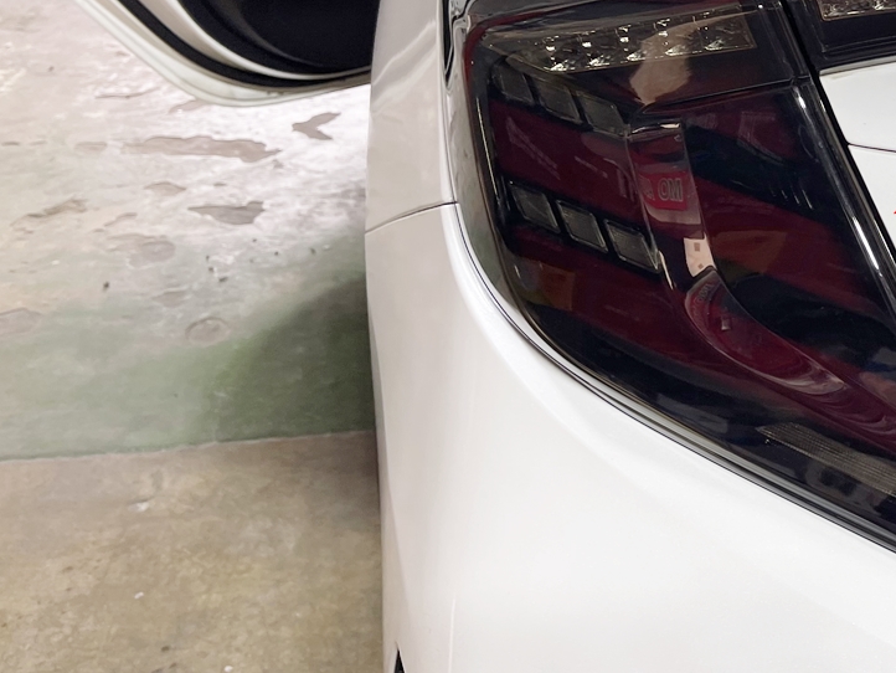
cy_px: 115
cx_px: 836
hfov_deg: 33.3
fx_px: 1398
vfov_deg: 26.4
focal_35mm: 54
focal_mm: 5.1
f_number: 1.6
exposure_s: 1/134
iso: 32
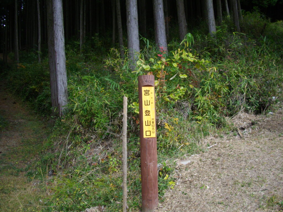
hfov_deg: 50.1
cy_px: 106
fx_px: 302
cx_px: 142
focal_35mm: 37
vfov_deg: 38.7
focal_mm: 6.2
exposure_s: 1/200
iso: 100
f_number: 2.8
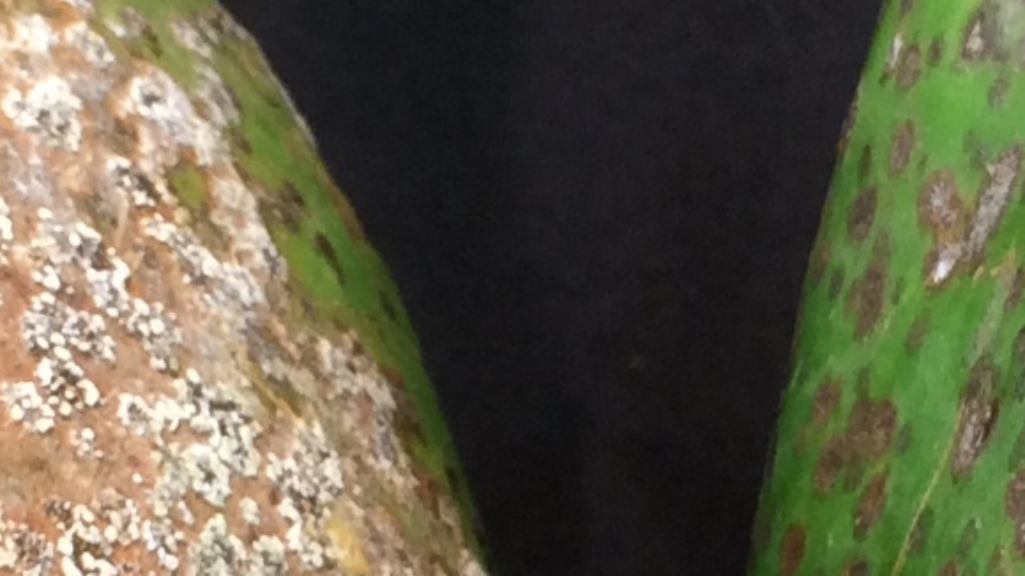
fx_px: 5000
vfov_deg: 6.6
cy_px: 641
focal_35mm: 184
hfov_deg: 11.7
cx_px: 748
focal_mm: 4.12
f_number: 2.2
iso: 50
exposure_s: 1/60
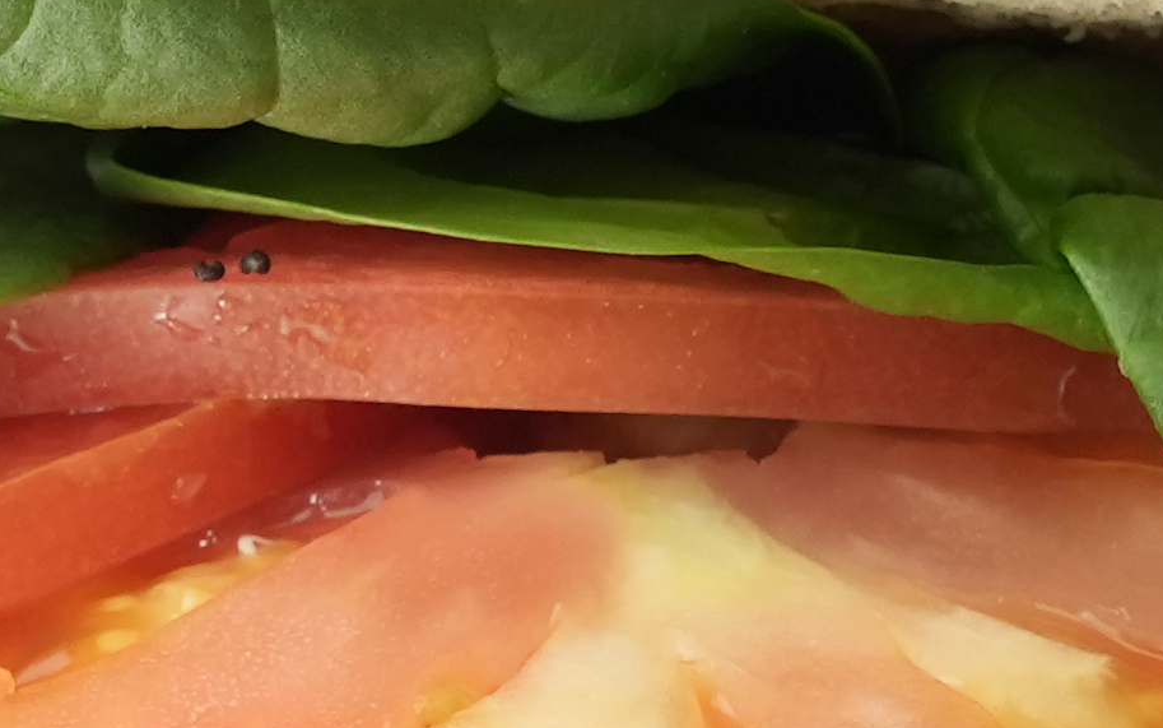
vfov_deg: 2.4
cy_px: 681
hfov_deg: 3.9
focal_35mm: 540
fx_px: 17119
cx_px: 425
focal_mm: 70
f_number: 9
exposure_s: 1/125
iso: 800
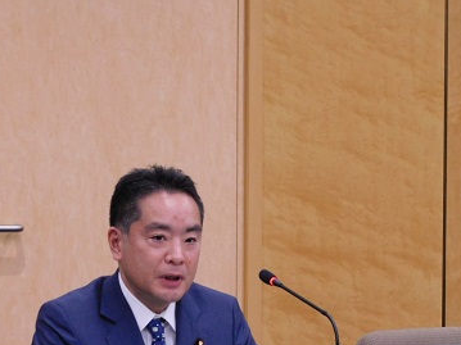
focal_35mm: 294
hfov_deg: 6.7
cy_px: 242
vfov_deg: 5.1
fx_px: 3914
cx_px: 203
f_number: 5.3
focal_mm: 35.8
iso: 400
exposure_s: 1/15
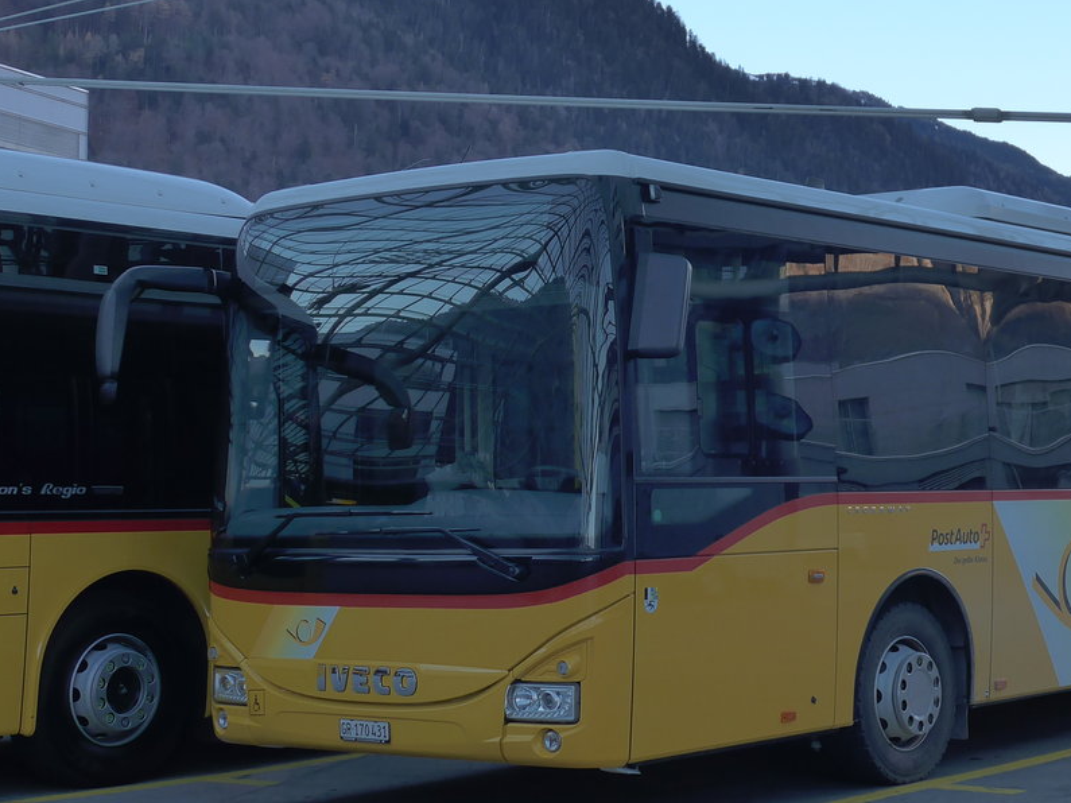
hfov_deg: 26.0
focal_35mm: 74
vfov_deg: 19.9
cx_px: 800
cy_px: 364
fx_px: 2289
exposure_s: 1/200
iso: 160
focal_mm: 10.1
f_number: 3.2
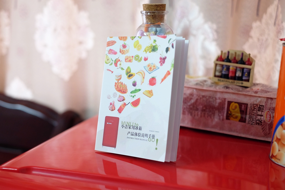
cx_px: 142
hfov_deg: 37.5
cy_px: 95
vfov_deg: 25.5
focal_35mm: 53
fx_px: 420
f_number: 2.5
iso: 1250
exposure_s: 1/42
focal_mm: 35
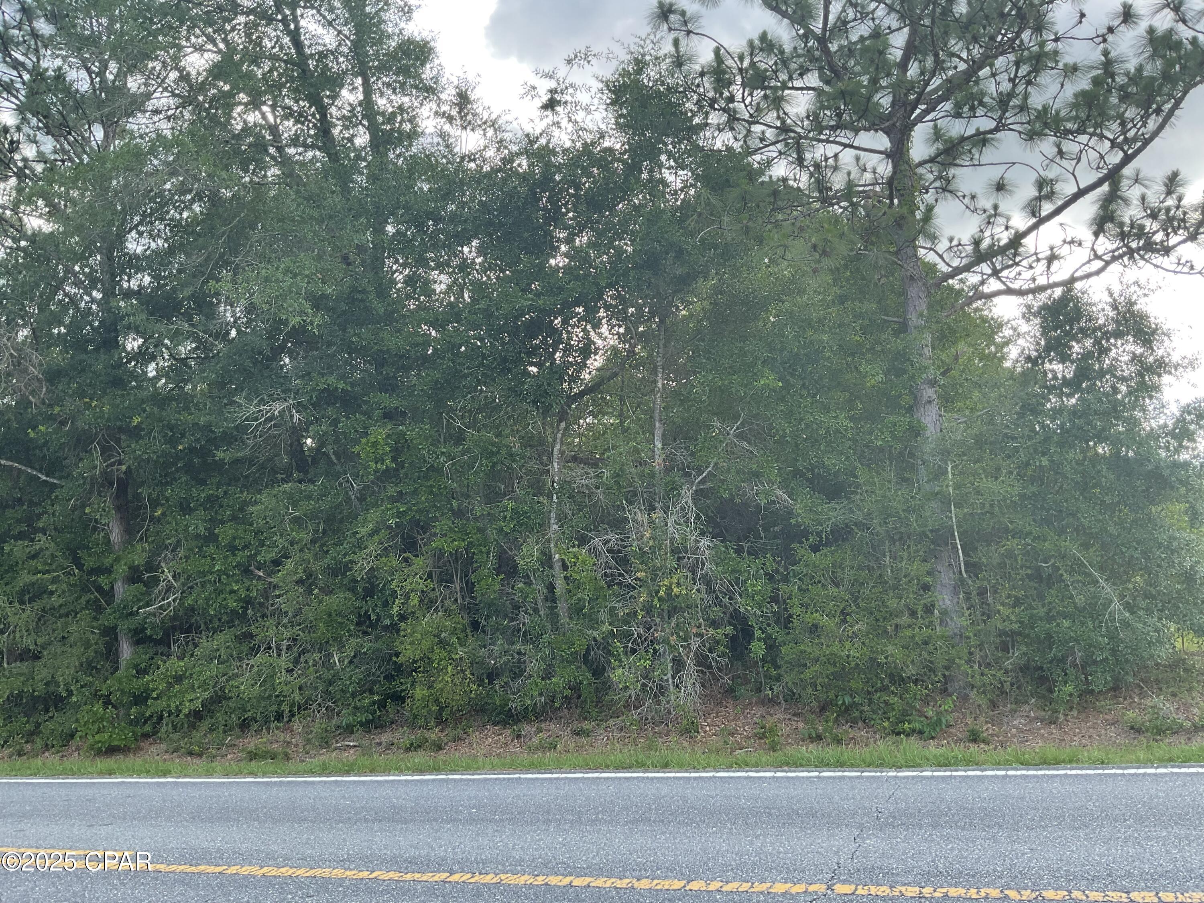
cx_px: 602
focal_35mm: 29
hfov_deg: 61.7
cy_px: 452
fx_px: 1009
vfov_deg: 48.2
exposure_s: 1/302
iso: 16
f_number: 1.8
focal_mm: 3
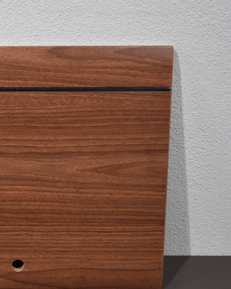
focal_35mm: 86
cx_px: -36
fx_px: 734
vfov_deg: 22.2
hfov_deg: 17.2
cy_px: 162
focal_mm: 31
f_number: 4.2
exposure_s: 1/200
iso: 800
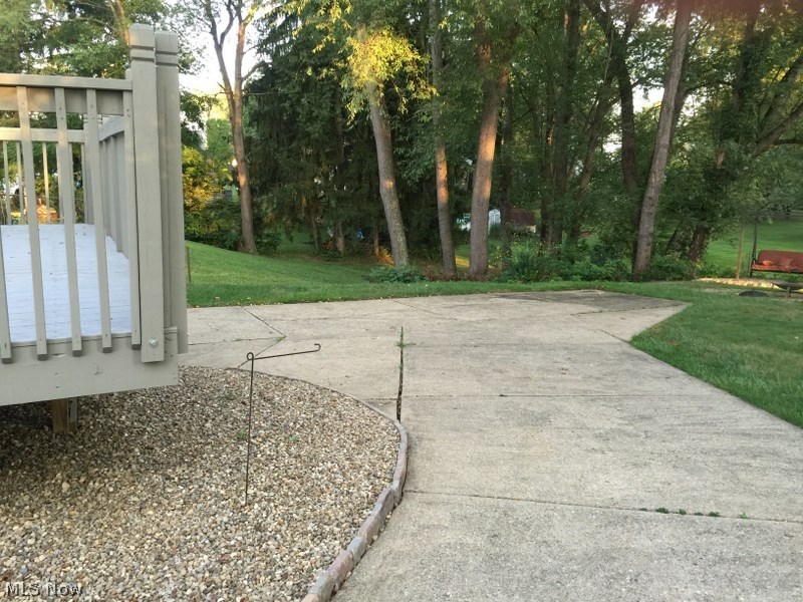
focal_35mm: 29
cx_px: 402
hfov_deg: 61.7
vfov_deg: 48.2
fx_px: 673
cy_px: 301
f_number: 2.2
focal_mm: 4.15
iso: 32
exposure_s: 1/40
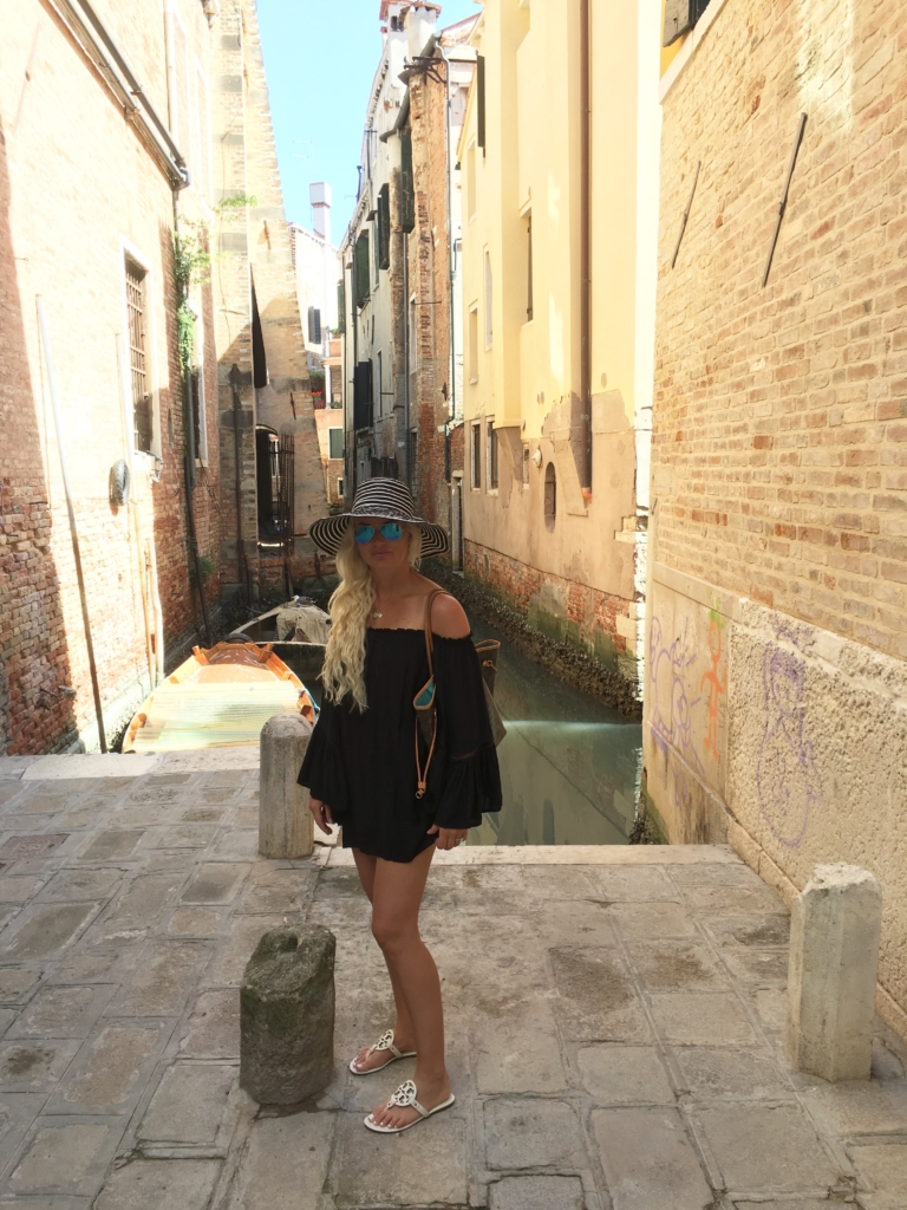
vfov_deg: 61.7
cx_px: 454
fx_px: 1013
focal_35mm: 29
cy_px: 605
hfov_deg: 48.2
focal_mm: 4.15
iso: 25
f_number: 2.2
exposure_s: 1/162
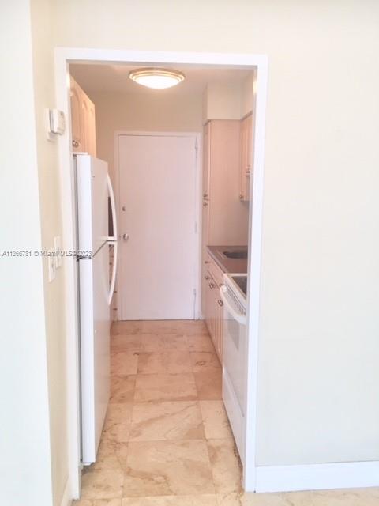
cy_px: 253
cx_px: 190
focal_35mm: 29
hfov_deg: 48.2
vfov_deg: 61.7
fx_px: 423
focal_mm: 4.15
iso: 40
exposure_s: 1/60
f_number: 2.2
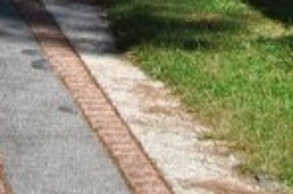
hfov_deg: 7.3
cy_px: -463
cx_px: -13
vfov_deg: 4.6
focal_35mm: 280
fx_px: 2274
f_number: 8
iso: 100
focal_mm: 24
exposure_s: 1/250
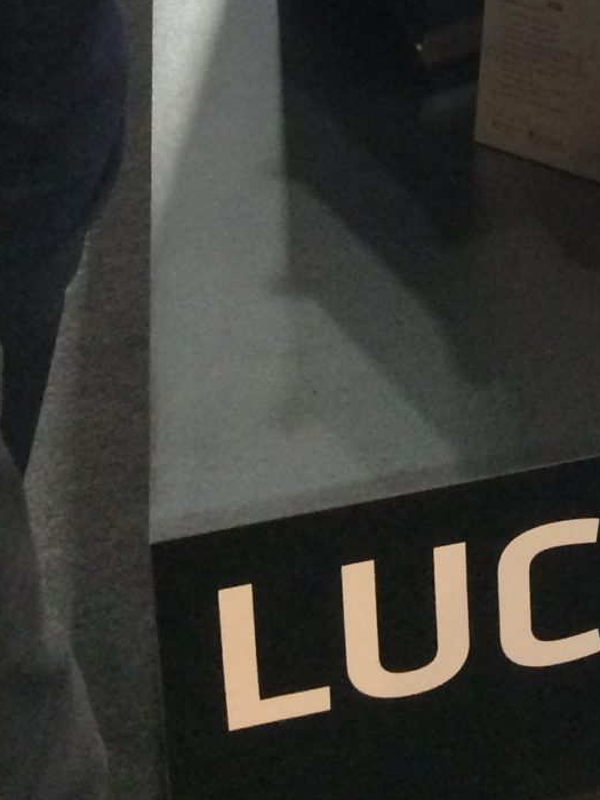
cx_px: 962
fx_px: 2450
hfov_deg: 13.0
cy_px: -651
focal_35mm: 106
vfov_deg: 15.8
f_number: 2.2
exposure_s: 1/33
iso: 250
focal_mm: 4.15
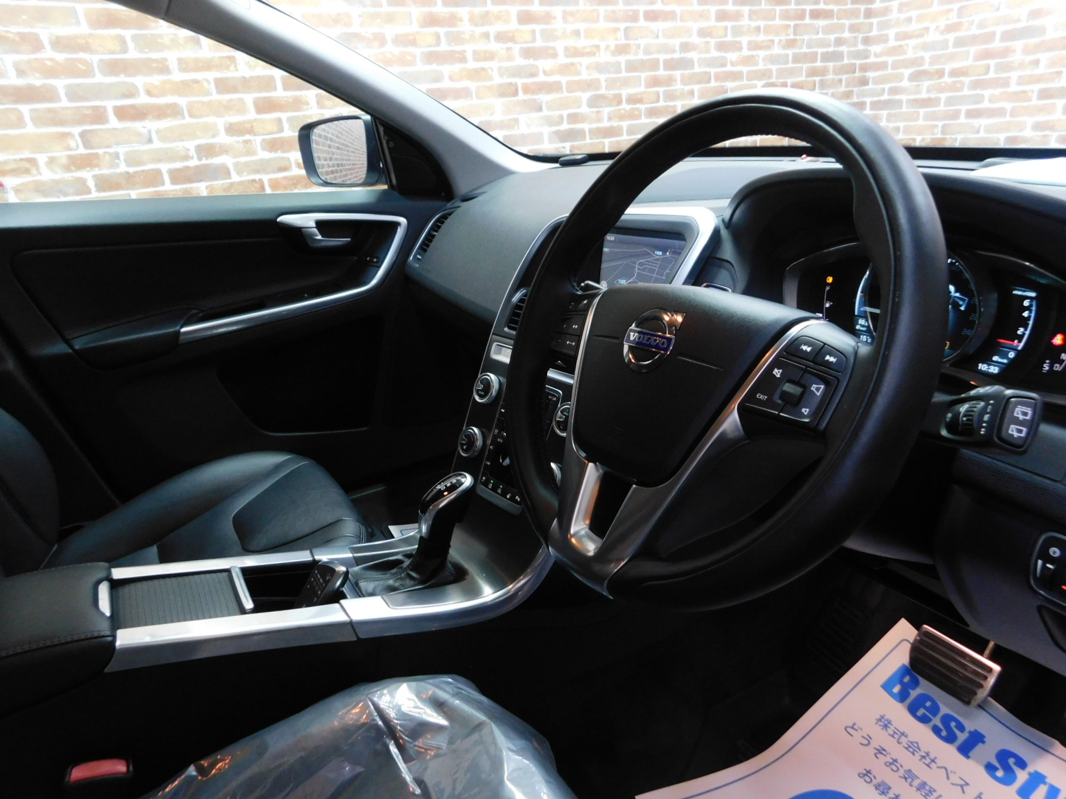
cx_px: 533
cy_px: 400
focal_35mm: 23
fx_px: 708
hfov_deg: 73.9
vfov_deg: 58.9
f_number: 3
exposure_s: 1/15
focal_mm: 4
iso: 400
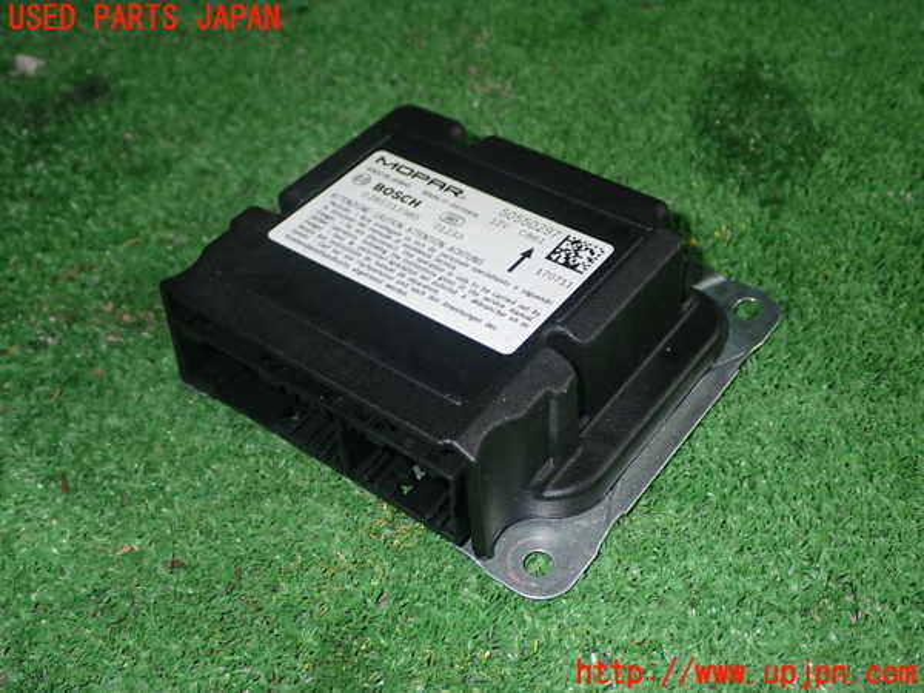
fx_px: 1094
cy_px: 346
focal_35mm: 41
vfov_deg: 35.1
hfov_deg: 45.8
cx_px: 462
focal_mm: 7.31
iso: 320
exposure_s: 1/40
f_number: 8
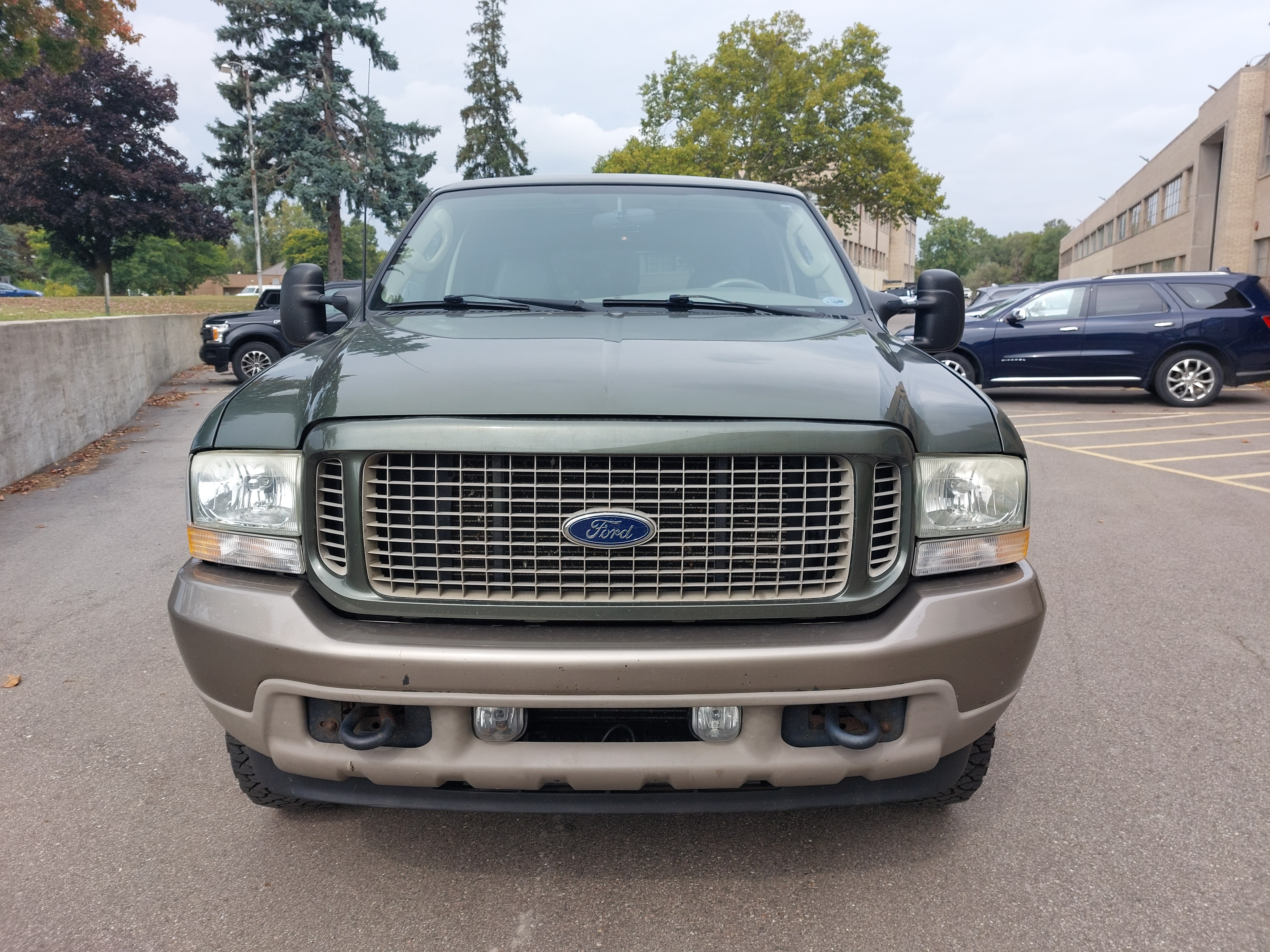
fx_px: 881
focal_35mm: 24
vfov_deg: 56.8
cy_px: 476
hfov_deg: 71.6
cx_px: 635
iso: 25
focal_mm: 5.23
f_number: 1.8
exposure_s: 1/510
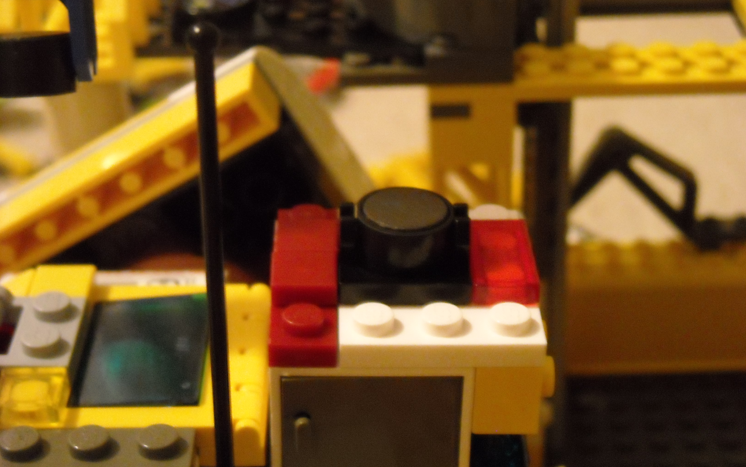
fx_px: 1647
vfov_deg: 16.1
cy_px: 248
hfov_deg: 25.5
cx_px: 374
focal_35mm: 81
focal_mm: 12.3
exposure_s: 1/2.5
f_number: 3.9
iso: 800
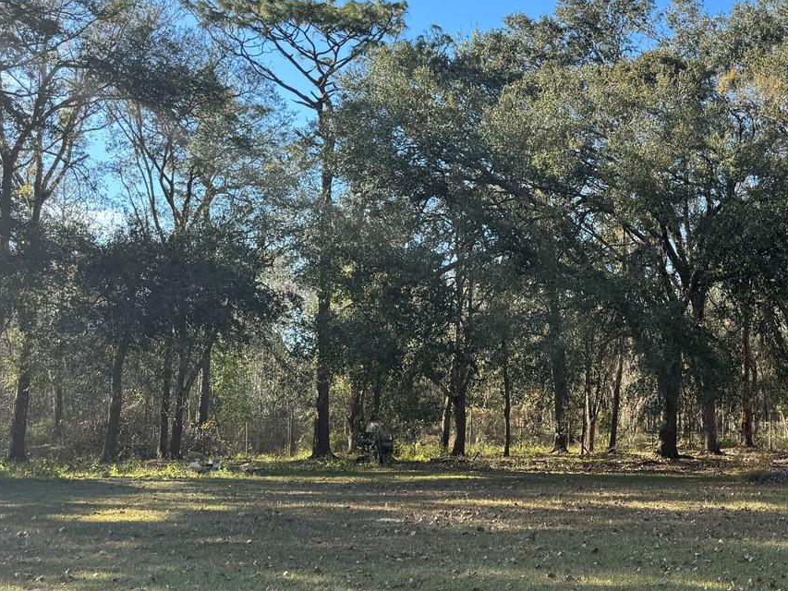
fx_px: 1025
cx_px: 711
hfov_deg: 39.1
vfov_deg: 32.2
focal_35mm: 45
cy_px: 331
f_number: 1.78
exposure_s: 1/1339
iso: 80
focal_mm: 6.76
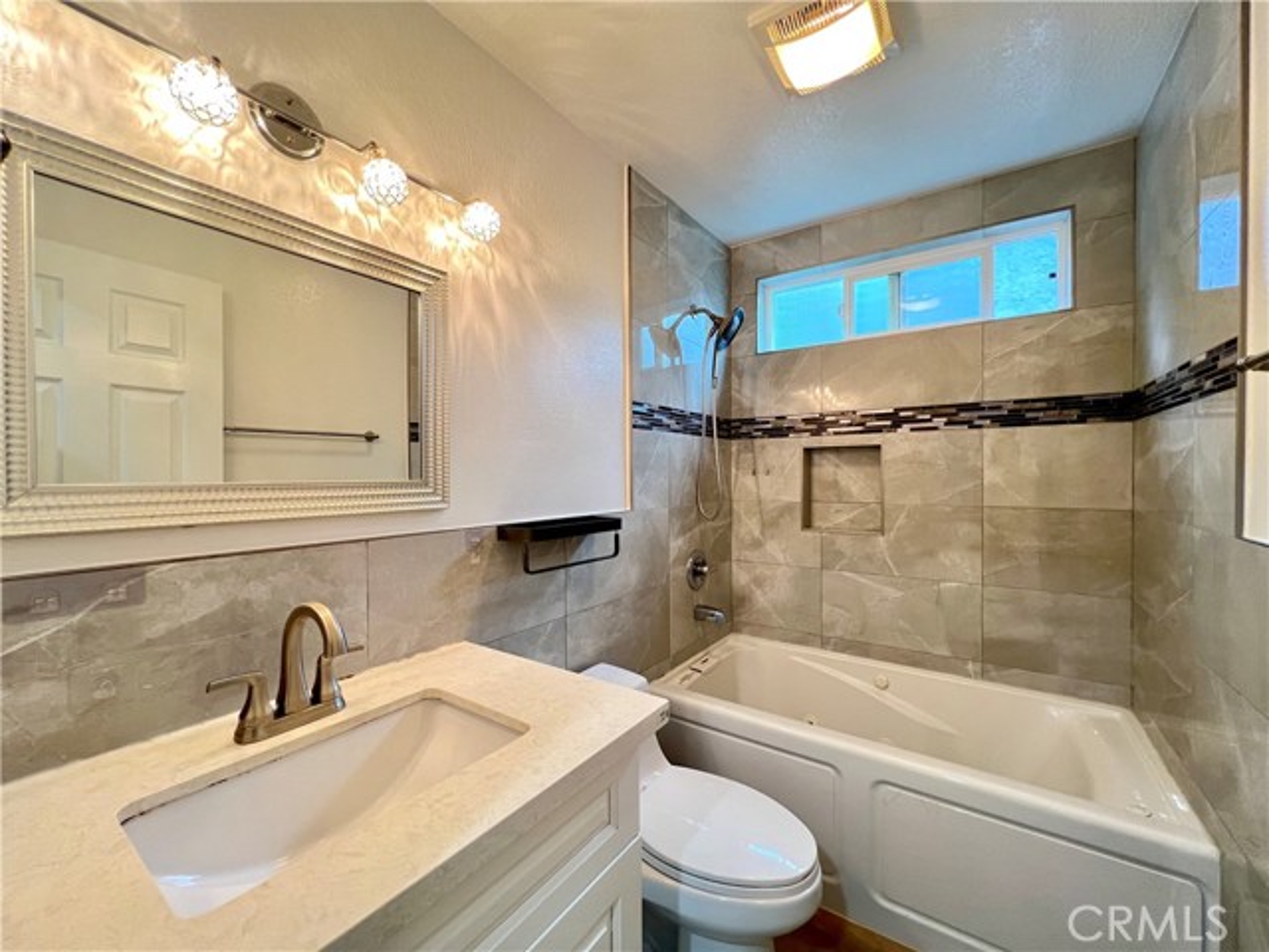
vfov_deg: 89.9
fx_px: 477
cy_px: 476
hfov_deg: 106.2
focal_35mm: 13
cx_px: 634
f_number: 1.8
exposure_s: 1/60
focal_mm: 1.57
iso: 200
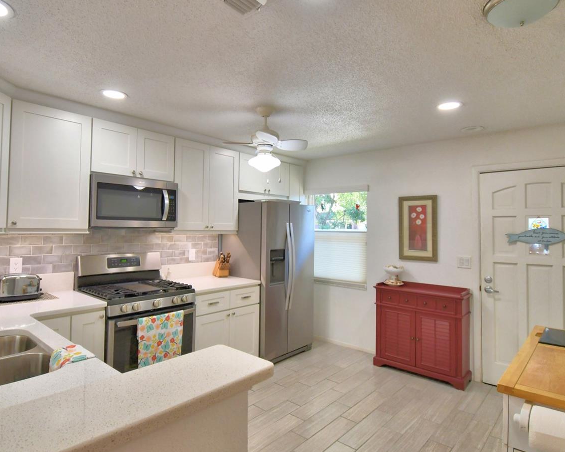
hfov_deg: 80.3
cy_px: 218
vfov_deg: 68.1
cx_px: 263
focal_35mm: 20
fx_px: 334
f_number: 4.5
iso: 400
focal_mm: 10
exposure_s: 1/125
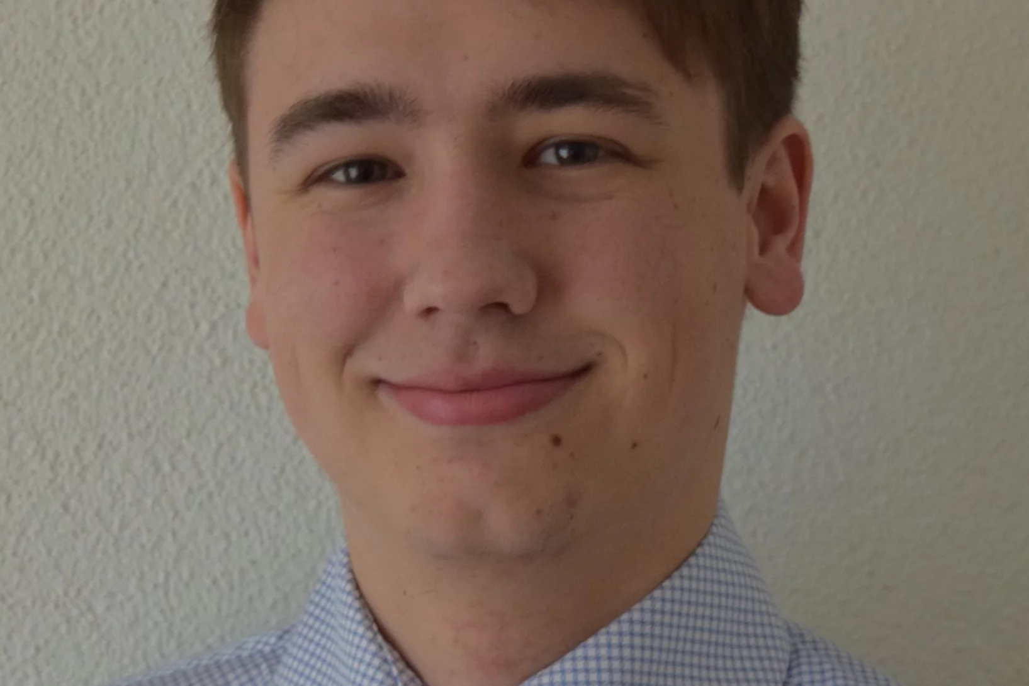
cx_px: 514
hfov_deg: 35.1
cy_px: 343
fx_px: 1629
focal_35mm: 57
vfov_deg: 23.8
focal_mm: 38
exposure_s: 1/60
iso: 1100
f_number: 4.8
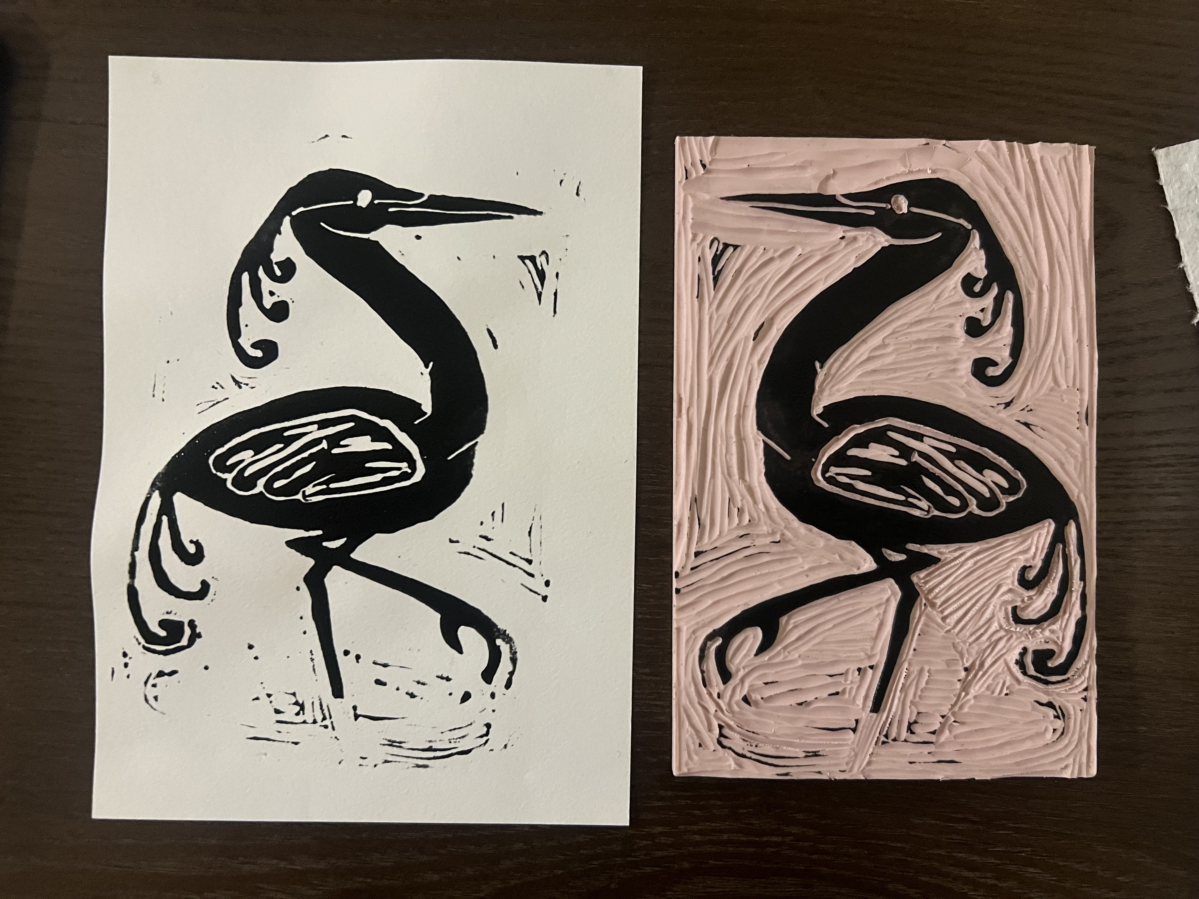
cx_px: 600
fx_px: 901
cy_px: 450
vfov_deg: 53.1
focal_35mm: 26
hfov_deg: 67.3
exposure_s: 1/40
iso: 640
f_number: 1.5
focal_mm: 5.7
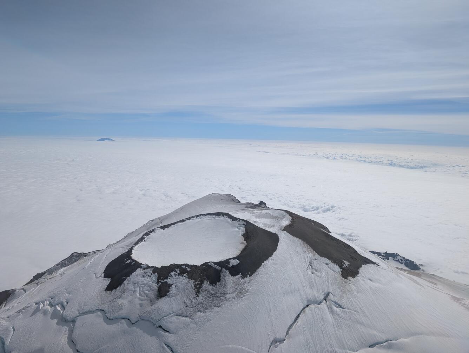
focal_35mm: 24
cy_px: 176
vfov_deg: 56.9
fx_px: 326
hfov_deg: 71.5
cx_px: 234
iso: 34
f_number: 1.68
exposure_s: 1/5291
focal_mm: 6.9
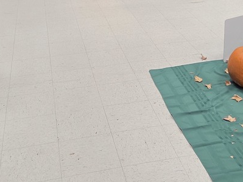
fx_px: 414
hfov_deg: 32.7
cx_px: 134
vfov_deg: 24.1
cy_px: 19
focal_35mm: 59
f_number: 1.8
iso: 500
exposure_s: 1/120
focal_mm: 5.4
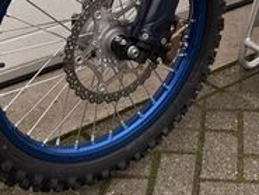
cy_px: -77
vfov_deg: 16.5
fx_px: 621
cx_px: 246
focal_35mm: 83
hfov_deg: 22.8
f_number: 1.78
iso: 64
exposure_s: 1/121
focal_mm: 6.76
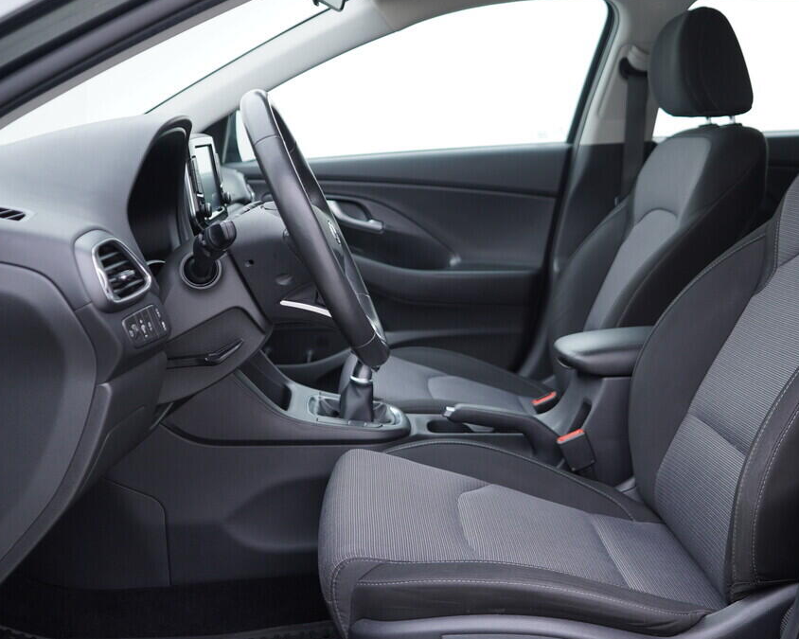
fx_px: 969
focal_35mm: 41
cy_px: 318
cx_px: 477
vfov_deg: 36.5
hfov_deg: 44.6
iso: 160
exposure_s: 1/40
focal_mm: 24
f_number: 2.8
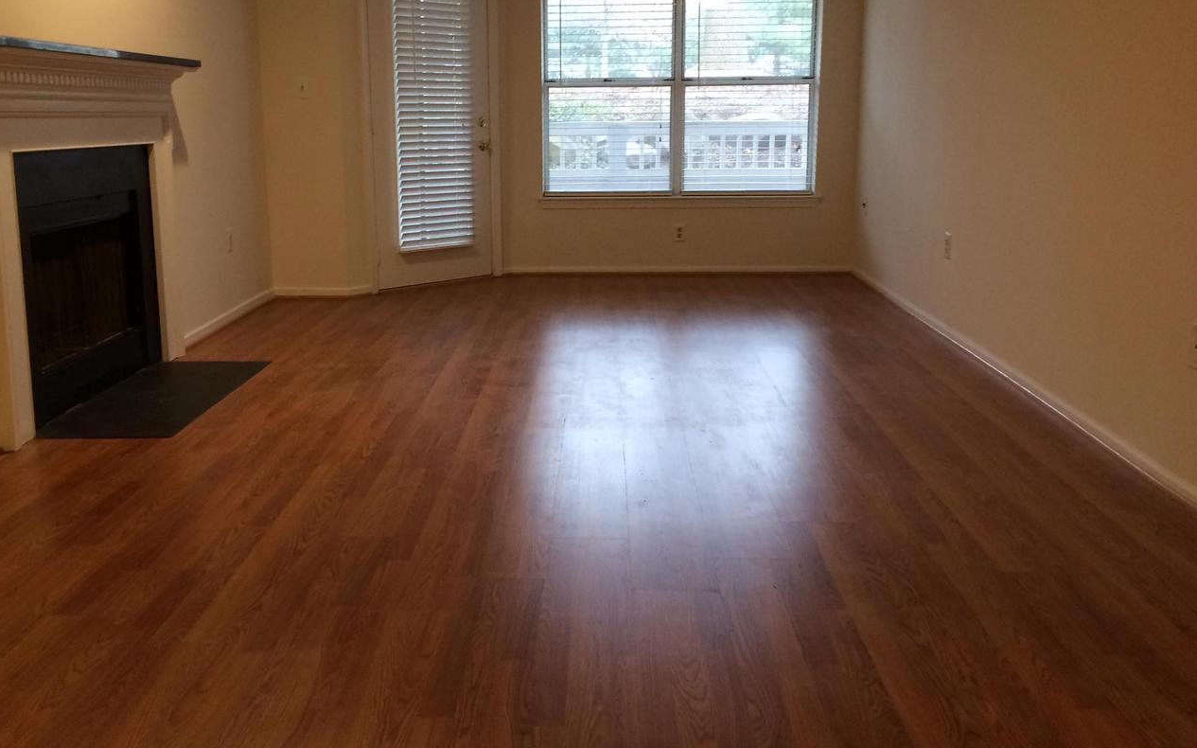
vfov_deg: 36.2
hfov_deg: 55.3
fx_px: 1142
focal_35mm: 35
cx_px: 551
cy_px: 312
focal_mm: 4.15
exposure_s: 1/30
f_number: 2.2
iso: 100
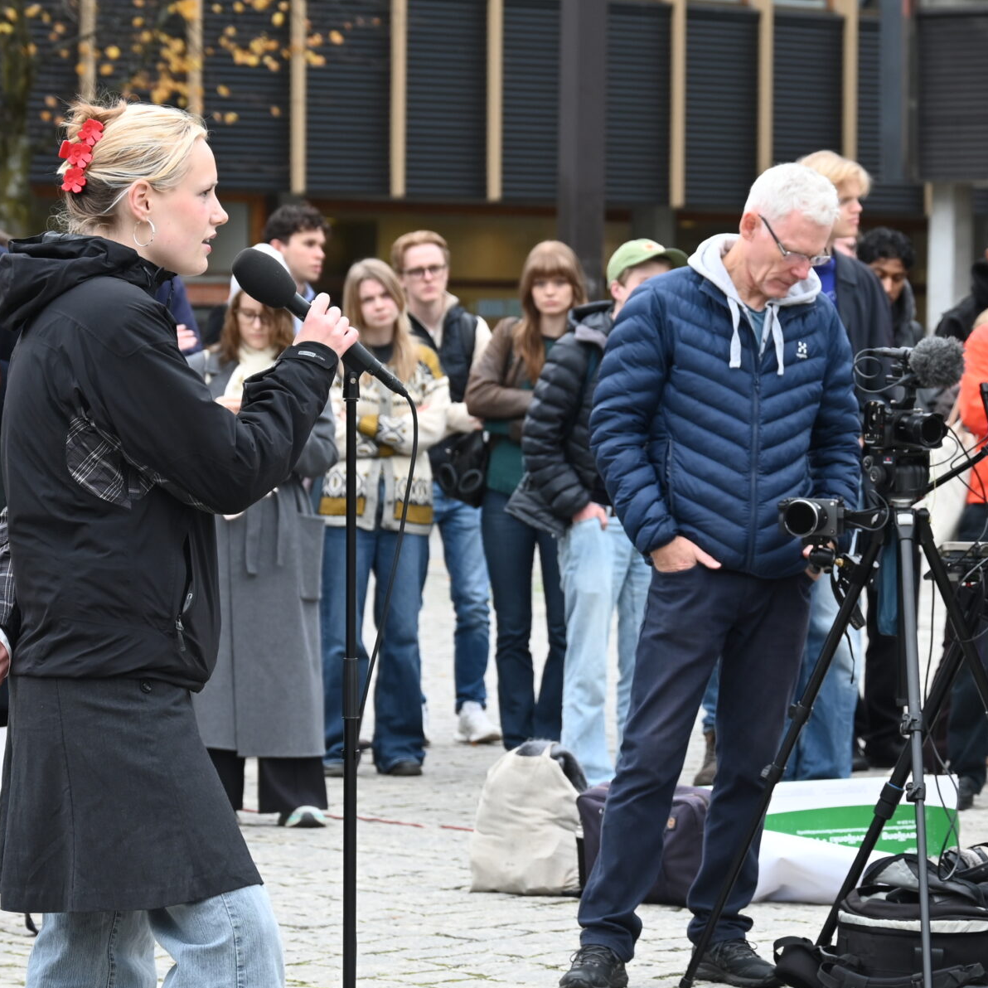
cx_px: 764
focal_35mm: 177
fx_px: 5716
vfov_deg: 9.9
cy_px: 633
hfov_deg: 9.9
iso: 400
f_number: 6.3
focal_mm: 97
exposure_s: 1/125
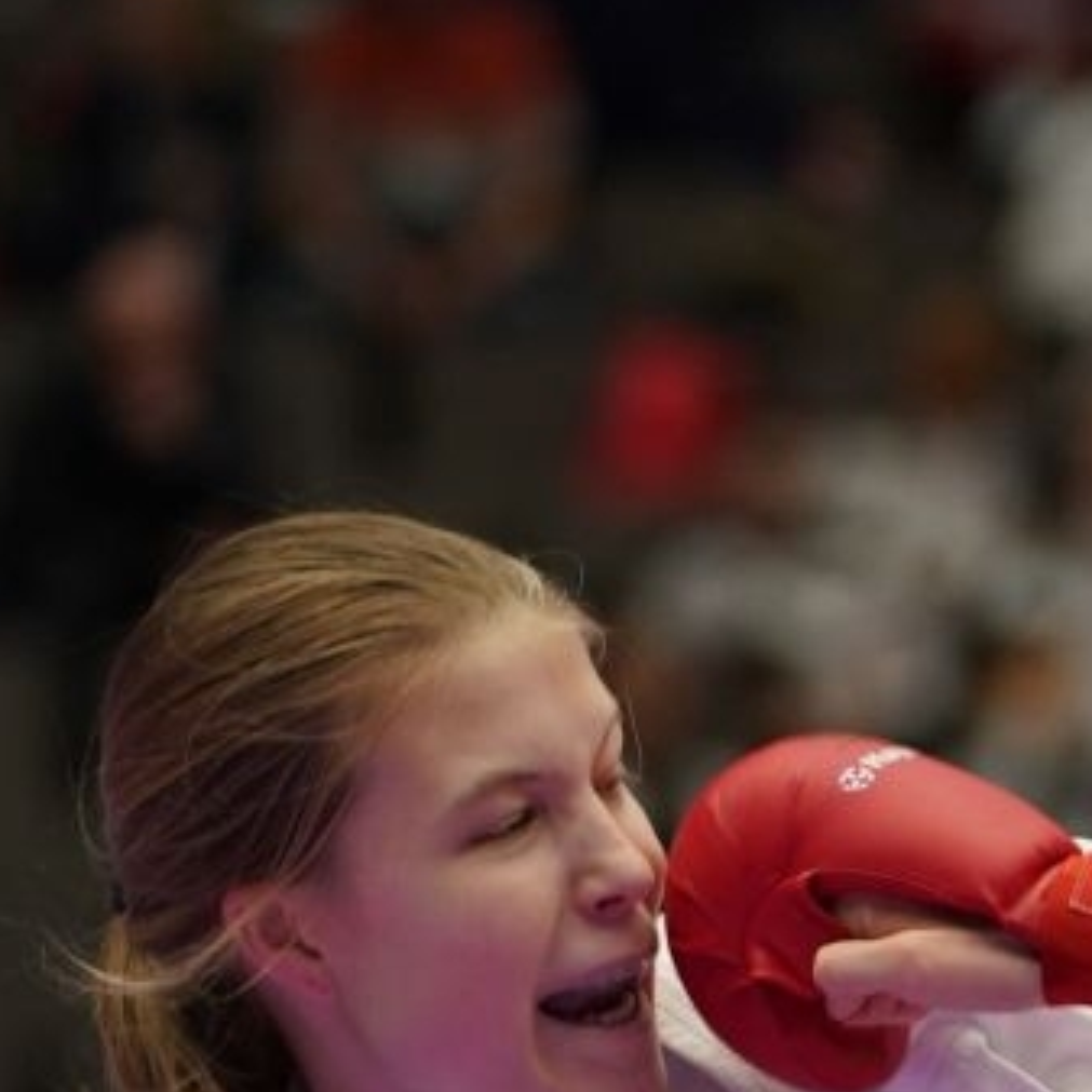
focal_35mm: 590
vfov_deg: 3.0
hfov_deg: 3.0
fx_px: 21057
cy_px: 1435
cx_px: 1743
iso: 1000
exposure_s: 1/500
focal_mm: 130
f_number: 2.8
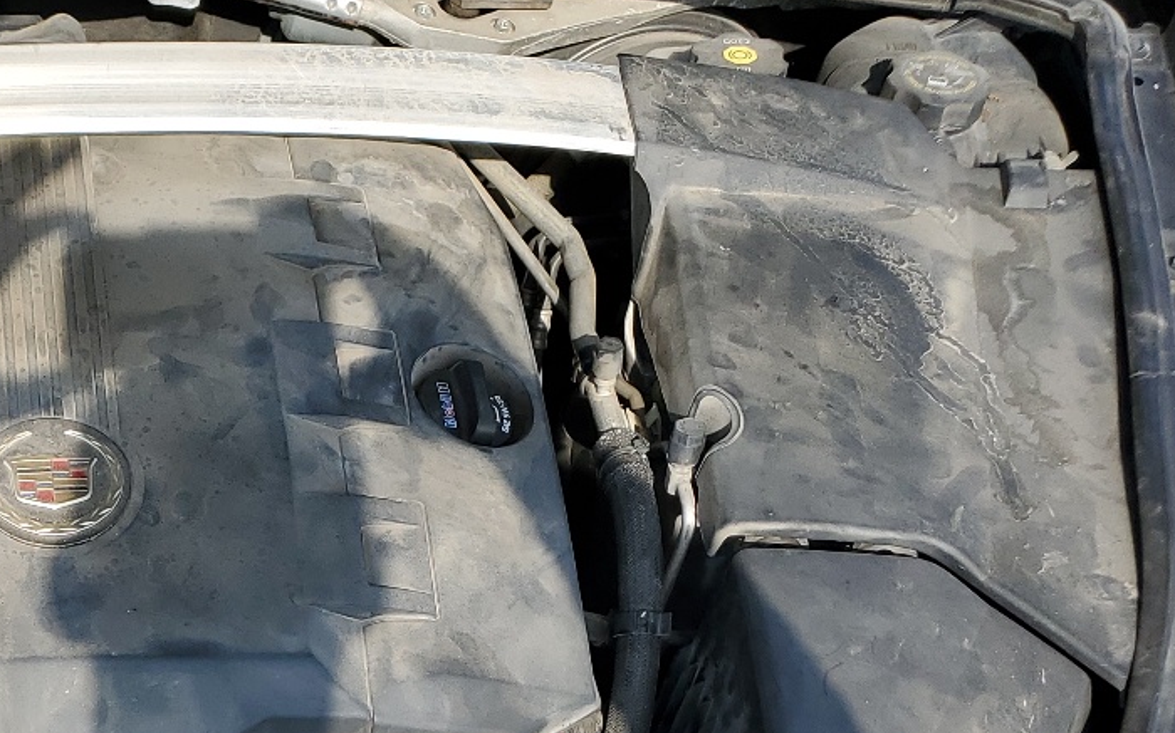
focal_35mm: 63
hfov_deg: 30.3
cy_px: 933
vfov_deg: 19.2
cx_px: 5
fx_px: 2017
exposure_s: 1/1667
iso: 50
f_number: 1.5
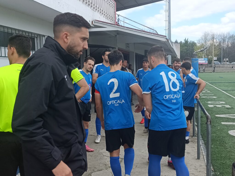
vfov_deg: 36.8
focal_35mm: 39
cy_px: 88
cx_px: 118
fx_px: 265
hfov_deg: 47.9
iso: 100
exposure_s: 1/249
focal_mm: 4.7
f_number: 1.7
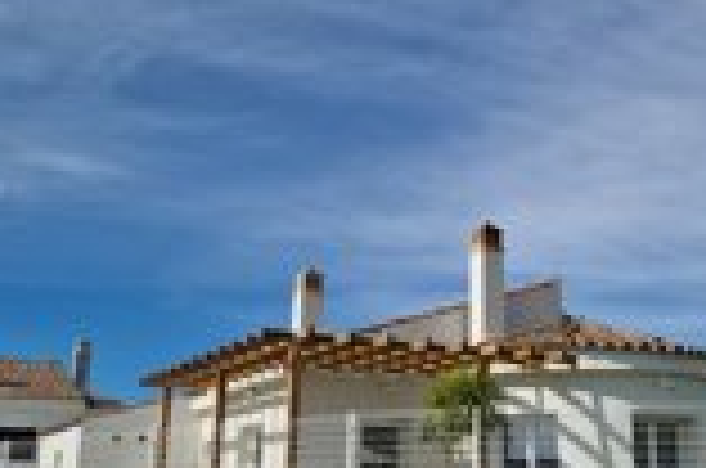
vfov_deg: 24.5
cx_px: 477
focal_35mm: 55
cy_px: 202
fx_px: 1076
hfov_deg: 35.9
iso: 50
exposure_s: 1/2584
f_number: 1.8
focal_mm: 6.4
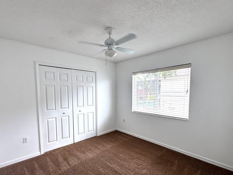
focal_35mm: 17
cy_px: 101
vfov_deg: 74.3
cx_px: 110
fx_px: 114
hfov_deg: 91.0
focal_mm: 2.22
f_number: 2.2
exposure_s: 1/120
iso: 50
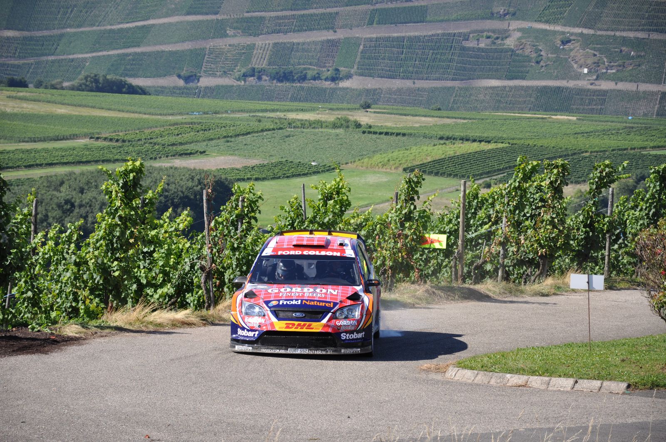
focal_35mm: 158
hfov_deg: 13.1
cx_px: 333
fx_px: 2910
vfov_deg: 8.7
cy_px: 221
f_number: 5.6
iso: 200
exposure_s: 1/640
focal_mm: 105
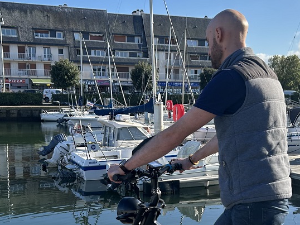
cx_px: 186
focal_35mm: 58
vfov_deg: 24.9
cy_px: 175
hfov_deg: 33.1
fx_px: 502
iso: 50
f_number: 1.5
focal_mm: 5.7
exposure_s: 1/1972
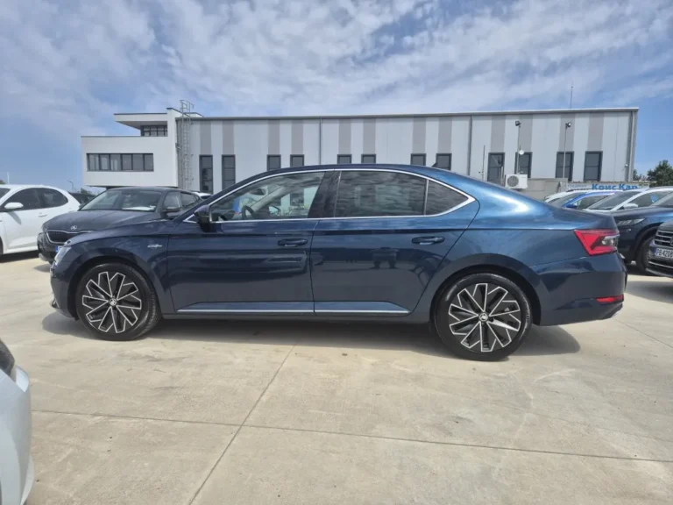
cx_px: 336
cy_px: 252
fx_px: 447
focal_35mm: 23
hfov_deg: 73.9
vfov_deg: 58.9
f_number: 1.8
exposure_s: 1/2792
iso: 25
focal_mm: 5.4
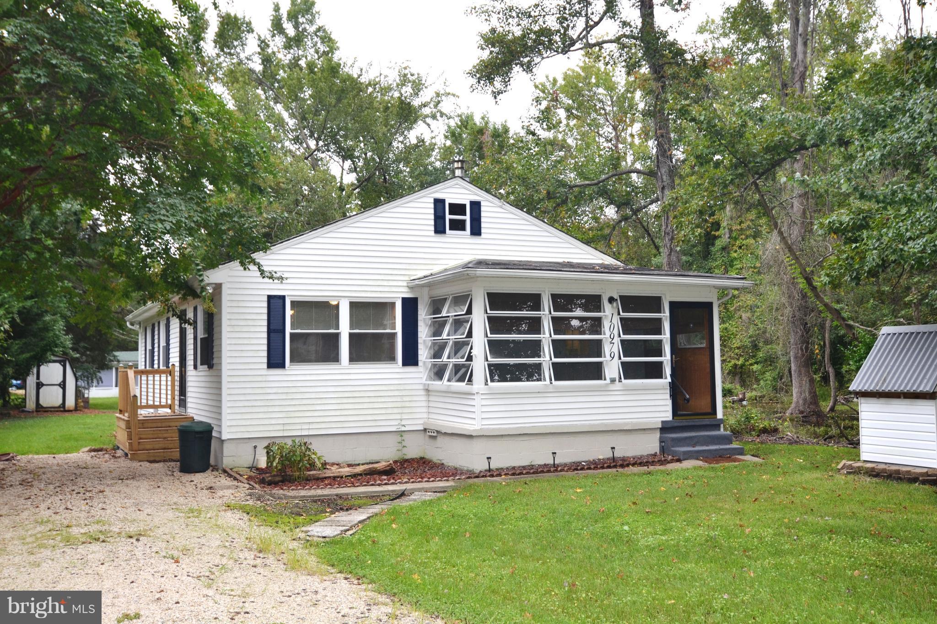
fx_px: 859
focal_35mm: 33
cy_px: 312
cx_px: 468
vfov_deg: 40.0
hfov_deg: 57.2
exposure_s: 1/80
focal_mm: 22
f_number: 4.5
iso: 200
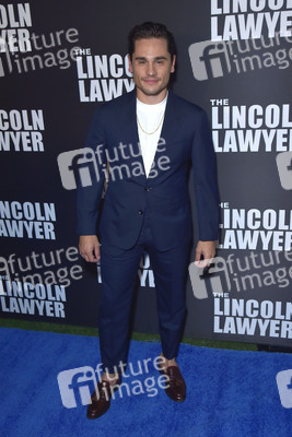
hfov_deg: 42.4
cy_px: 218
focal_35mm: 31
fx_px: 377
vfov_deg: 60.3
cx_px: 146
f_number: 6.3
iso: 640
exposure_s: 1/250
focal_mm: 31
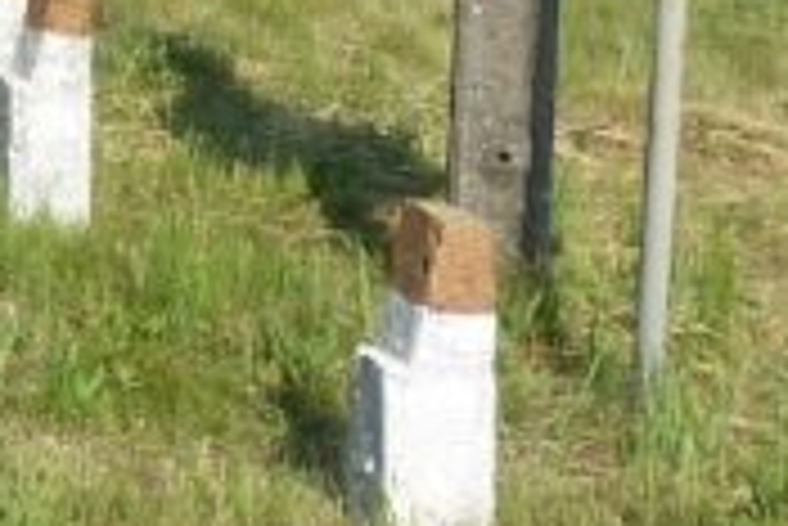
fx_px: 3330
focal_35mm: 152
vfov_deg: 8.8
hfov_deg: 12.9
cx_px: -311
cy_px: -274
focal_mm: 4.1
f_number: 4
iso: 80
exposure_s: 1/400
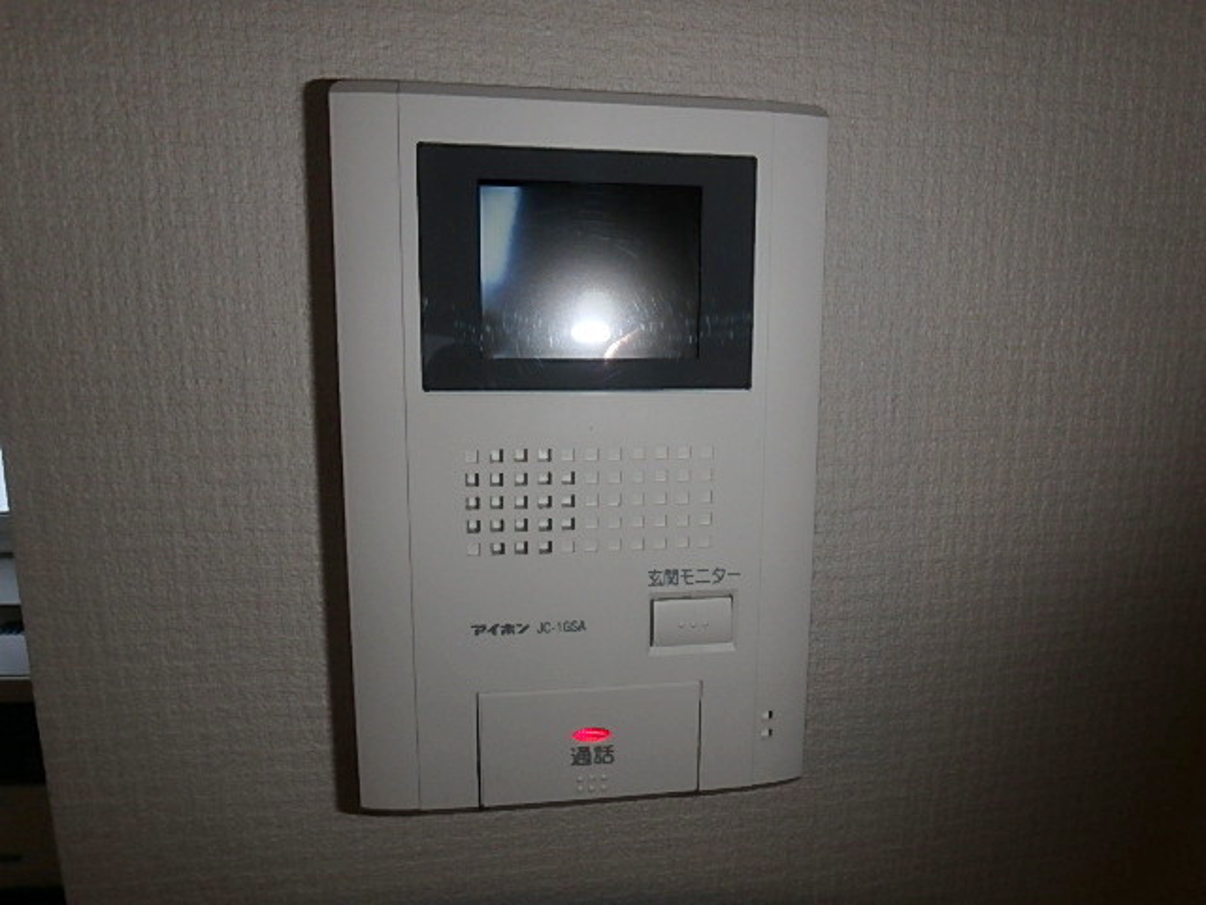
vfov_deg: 63.4
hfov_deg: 79.0
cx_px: 603
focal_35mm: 21
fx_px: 732
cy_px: 452
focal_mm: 3.7
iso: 160
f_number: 6
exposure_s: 1/30
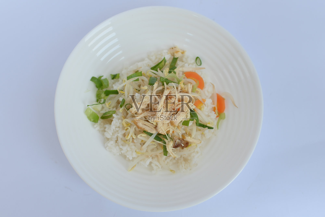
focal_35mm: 45
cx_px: 162
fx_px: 406
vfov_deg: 29.9
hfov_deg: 43.6
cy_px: 108
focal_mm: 30
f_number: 3.5
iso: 125
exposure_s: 1/160
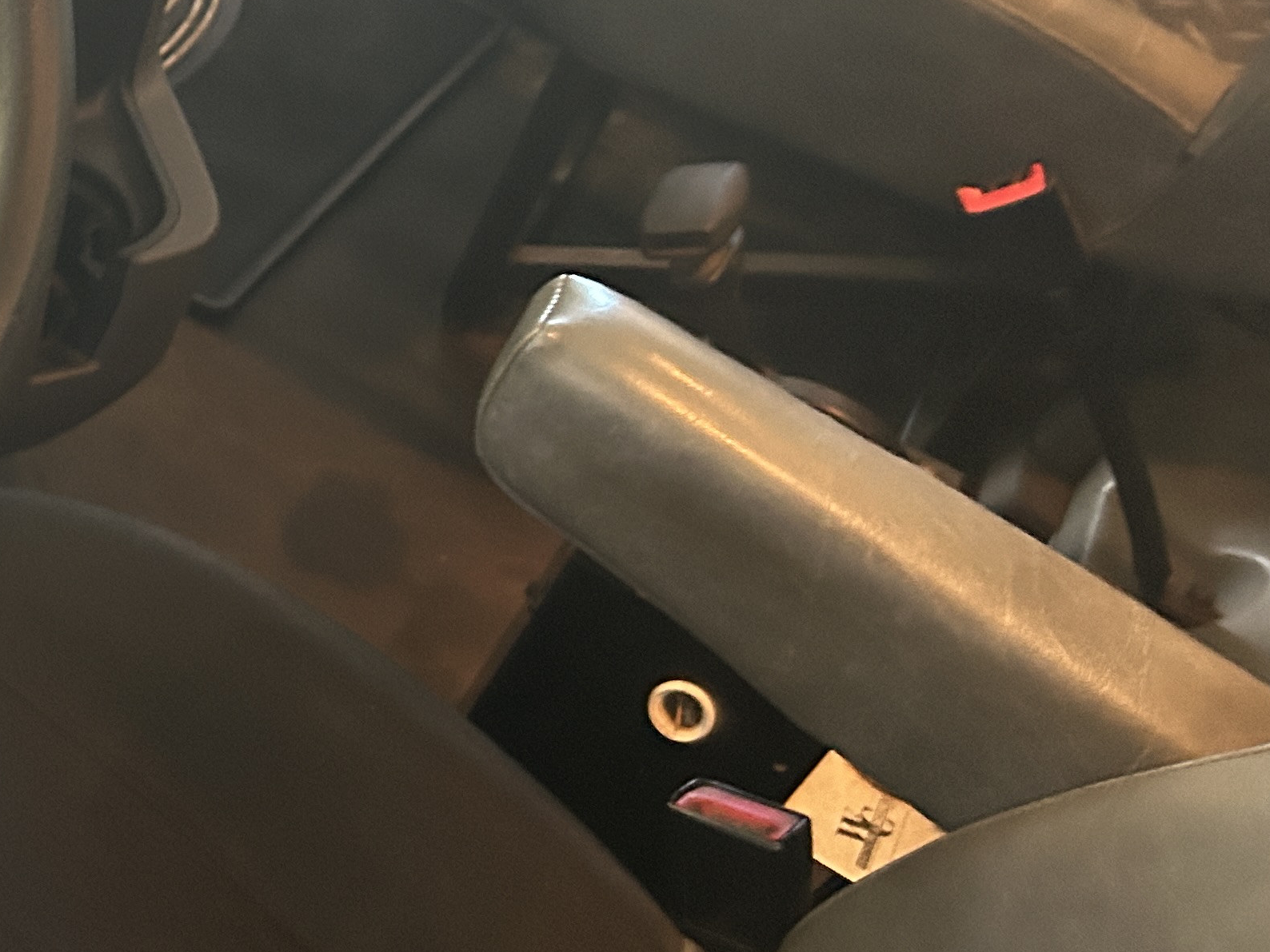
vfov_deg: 22.0
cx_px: -318
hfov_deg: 25.8
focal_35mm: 66
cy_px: 189
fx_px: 2421
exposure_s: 1/55
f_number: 1.5
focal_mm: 5.7
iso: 500
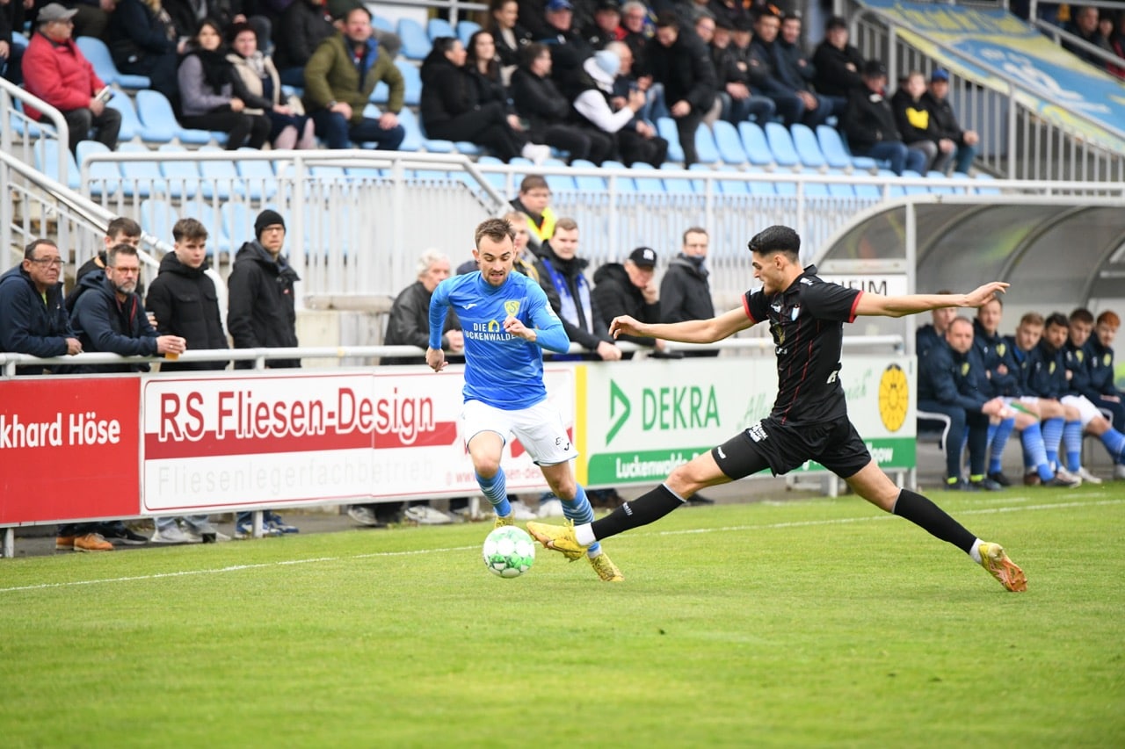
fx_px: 6249
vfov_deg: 6.9
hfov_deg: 10.3
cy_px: 374
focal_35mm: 200
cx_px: 562
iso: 4000
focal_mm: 200
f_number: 2.8
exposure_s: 1/1250
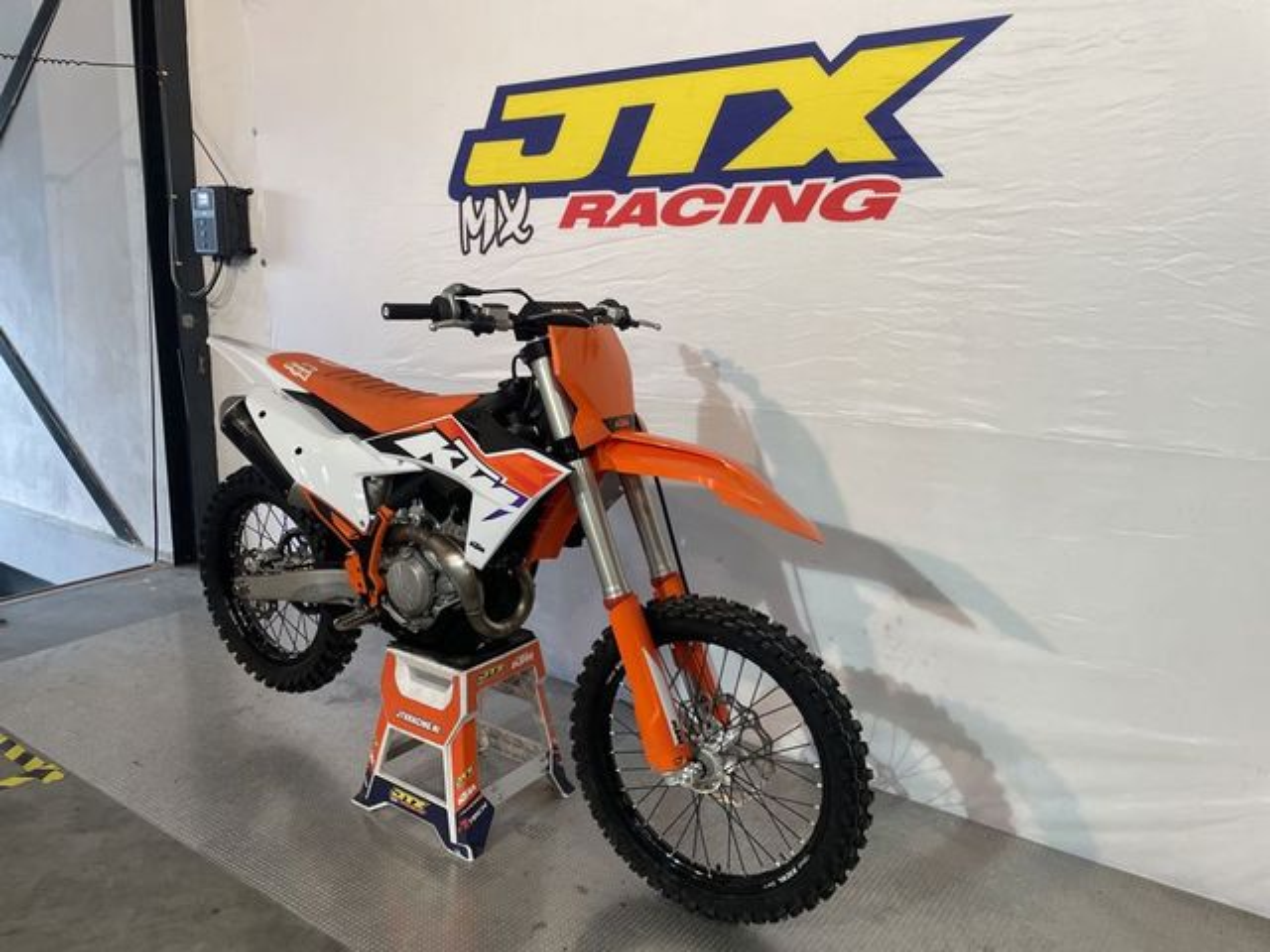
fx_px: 954
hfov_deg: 67.3
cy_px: 476
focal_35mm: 26
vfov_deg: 53.1
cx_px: 635
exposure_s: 1/100
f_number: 1.6
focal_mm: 4.2
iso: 125
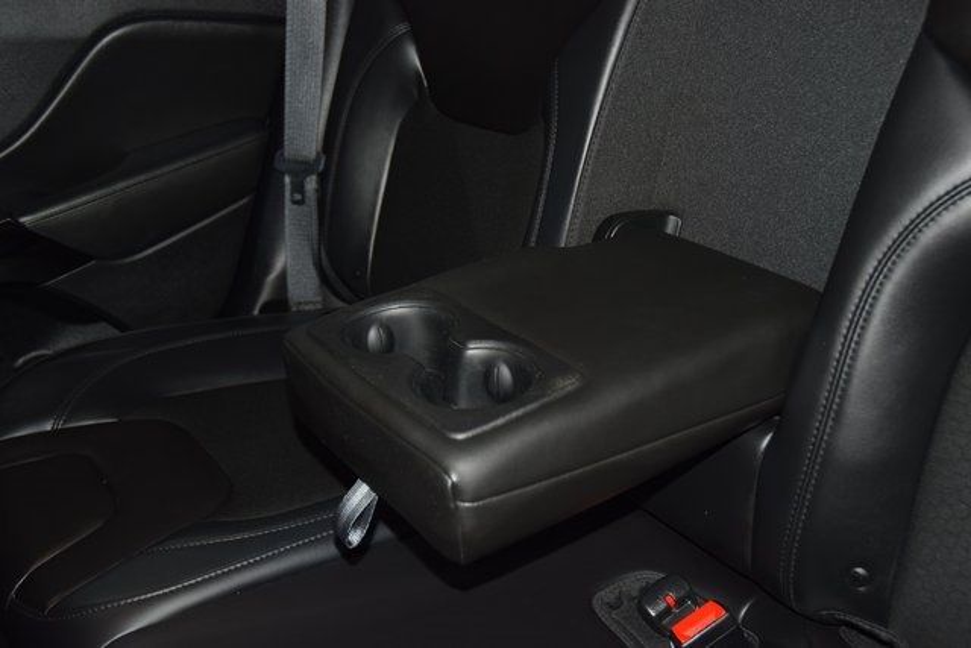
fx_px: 1012
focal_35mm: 38
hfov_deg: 51.3
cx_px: 486
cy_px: 324
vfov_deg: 35.5
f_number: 3.8
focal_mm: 25
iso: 720
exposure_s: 1/125
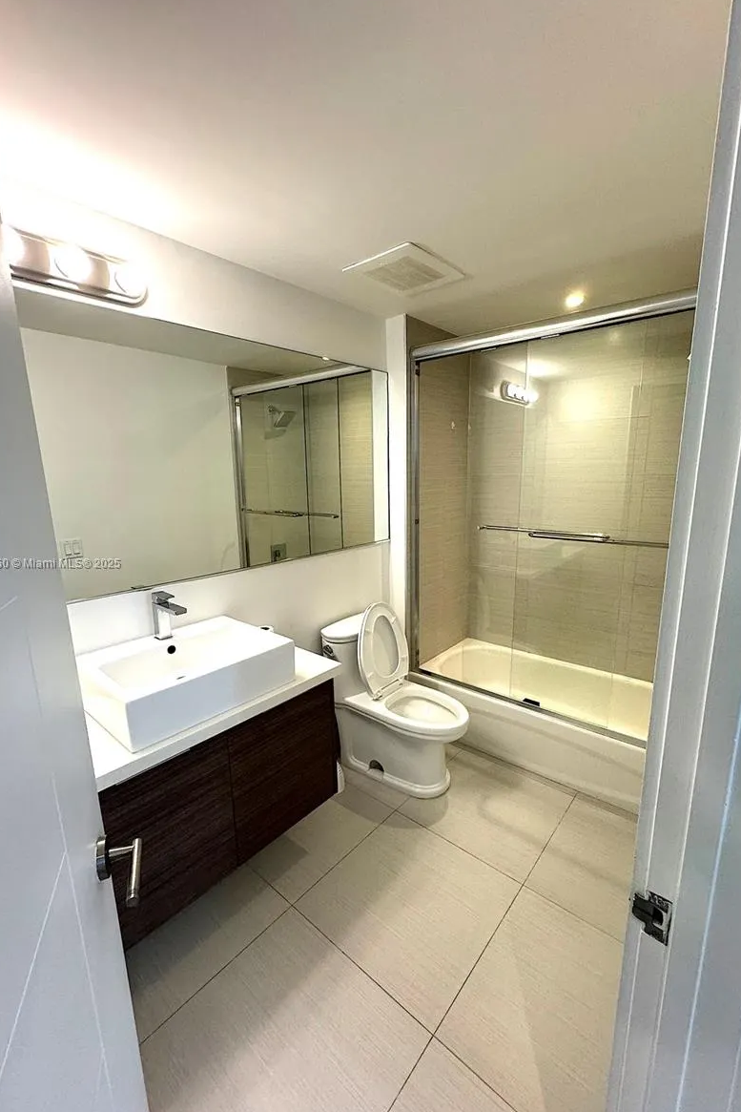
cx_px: 375
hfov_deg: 77.3
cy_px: 564
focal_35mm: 15
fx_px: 463
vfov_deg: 100.4
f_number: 2.2
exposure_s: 1/120
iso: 250
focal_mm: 2.22
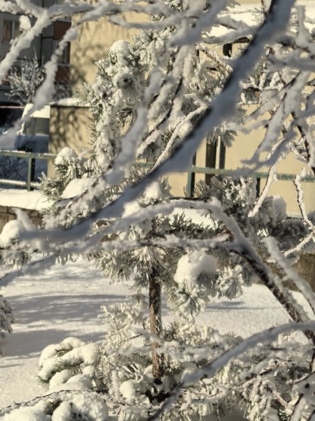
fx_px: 1153
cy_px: 210
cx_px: 158
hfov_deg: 15.6
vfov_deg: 20.7
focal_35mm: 95
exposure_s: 1/3040
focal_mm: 15
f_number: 2.1
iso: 80
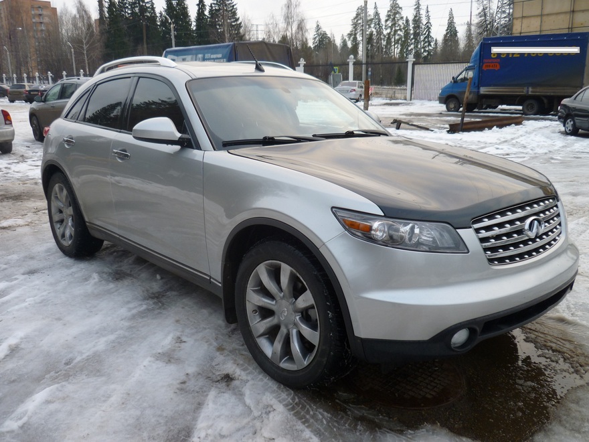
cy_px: 221
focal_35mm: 31
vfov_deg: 45.4
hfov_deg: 58.4
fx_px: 527
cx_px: 294
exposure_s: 1/100
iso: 80
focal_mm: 5.5
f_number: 2.8
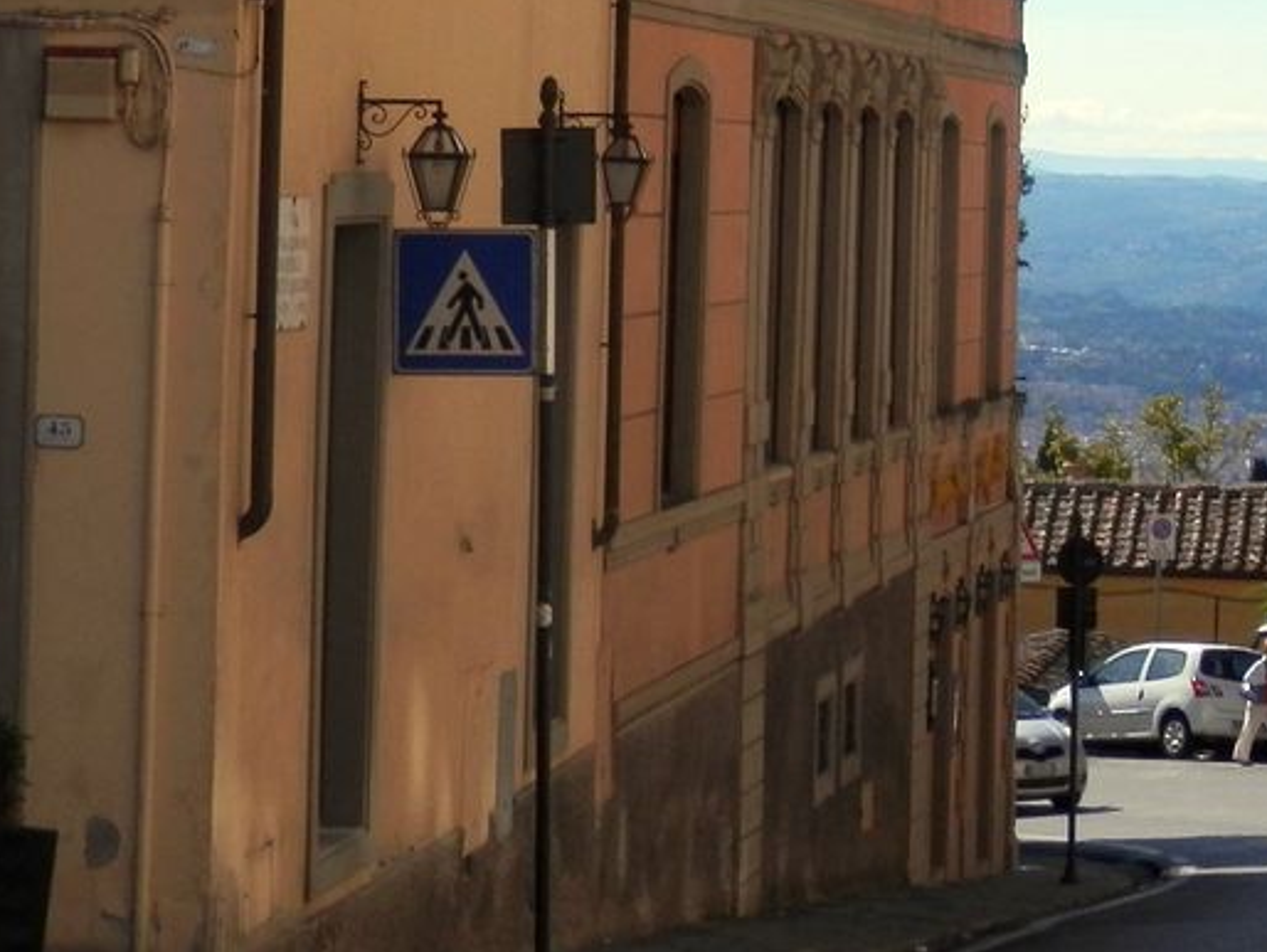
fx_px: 6152
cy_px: 148
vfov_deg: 8.8
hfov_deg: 11.7
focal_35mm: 168
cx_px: 1025
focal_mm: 9.8
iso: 80
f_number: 11.6
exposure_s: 1/125
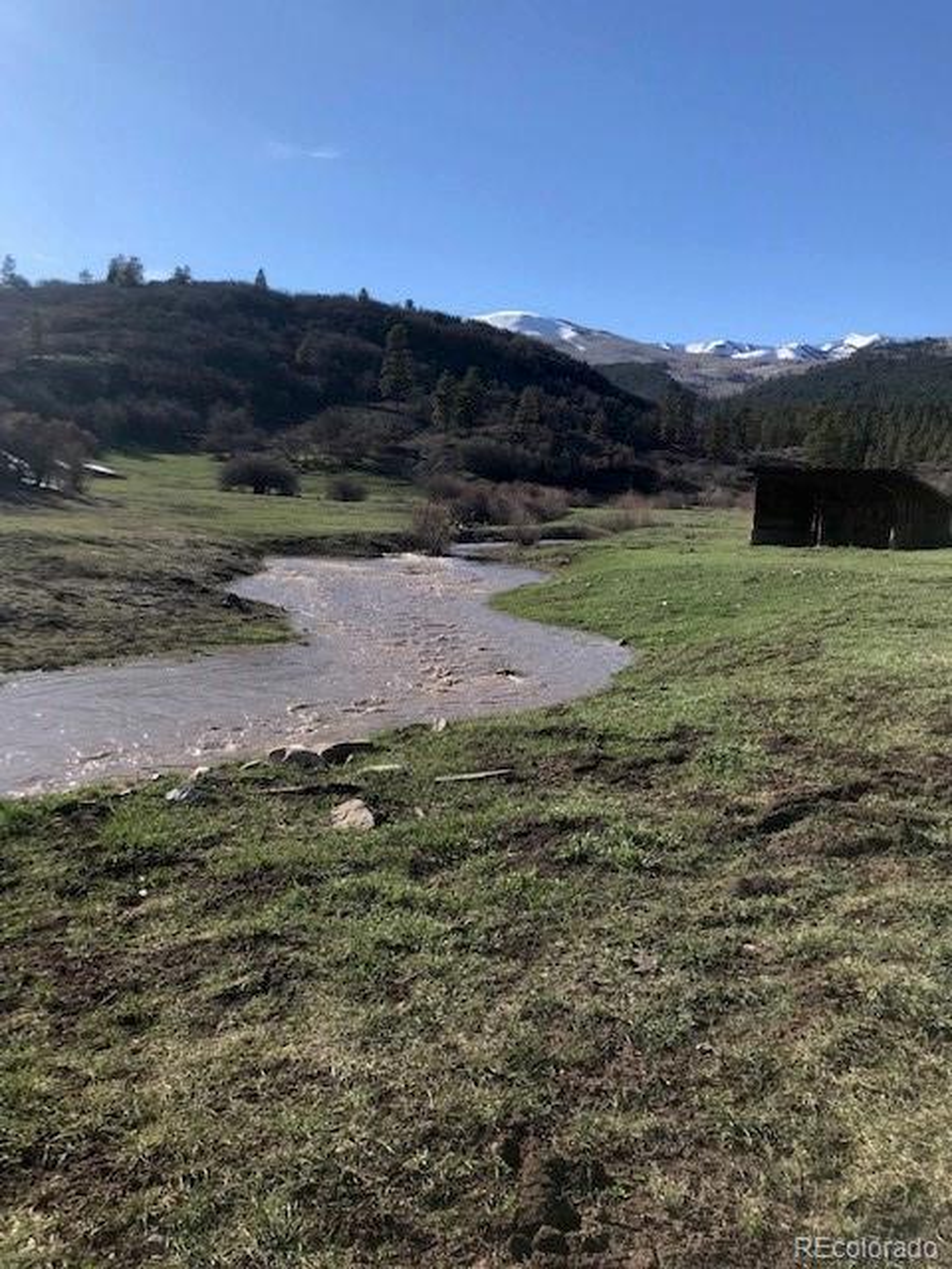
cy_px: 634
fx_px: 1027
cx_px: 476
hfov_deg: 49.7
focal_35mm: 28
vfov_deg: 63.4
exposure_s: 1/2037
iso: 20
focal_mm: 3.99
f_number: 1.8
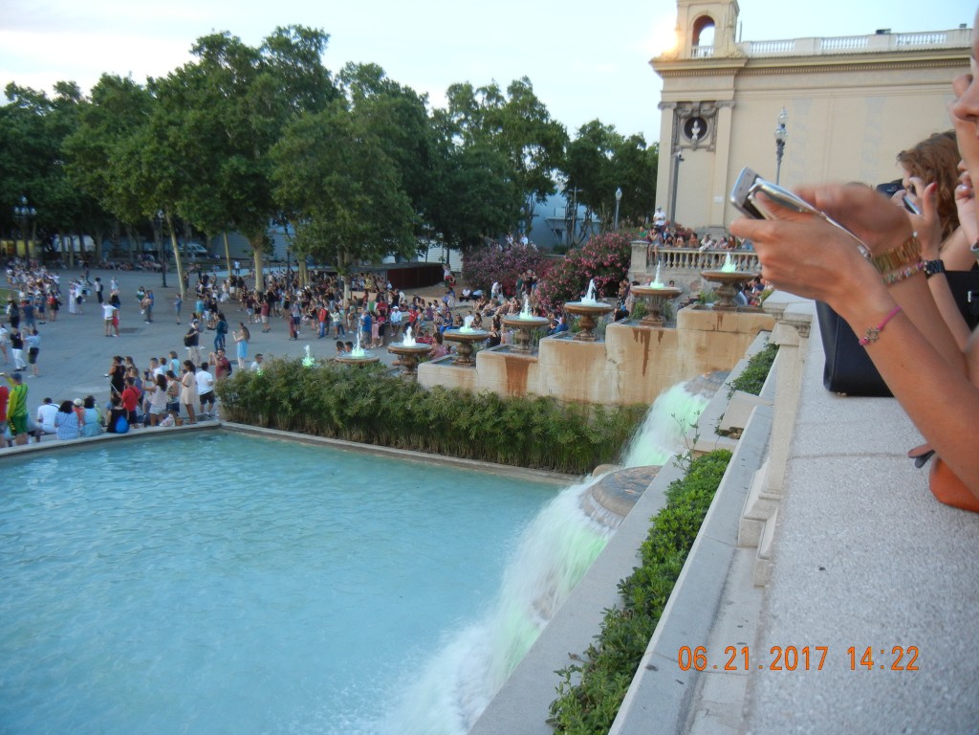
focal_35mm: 30
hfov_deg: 60.0
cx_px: 490
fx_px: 848
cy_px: 368
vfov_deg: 46.8
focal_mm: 5.4
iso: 240
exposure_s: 1/30
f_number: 3.5
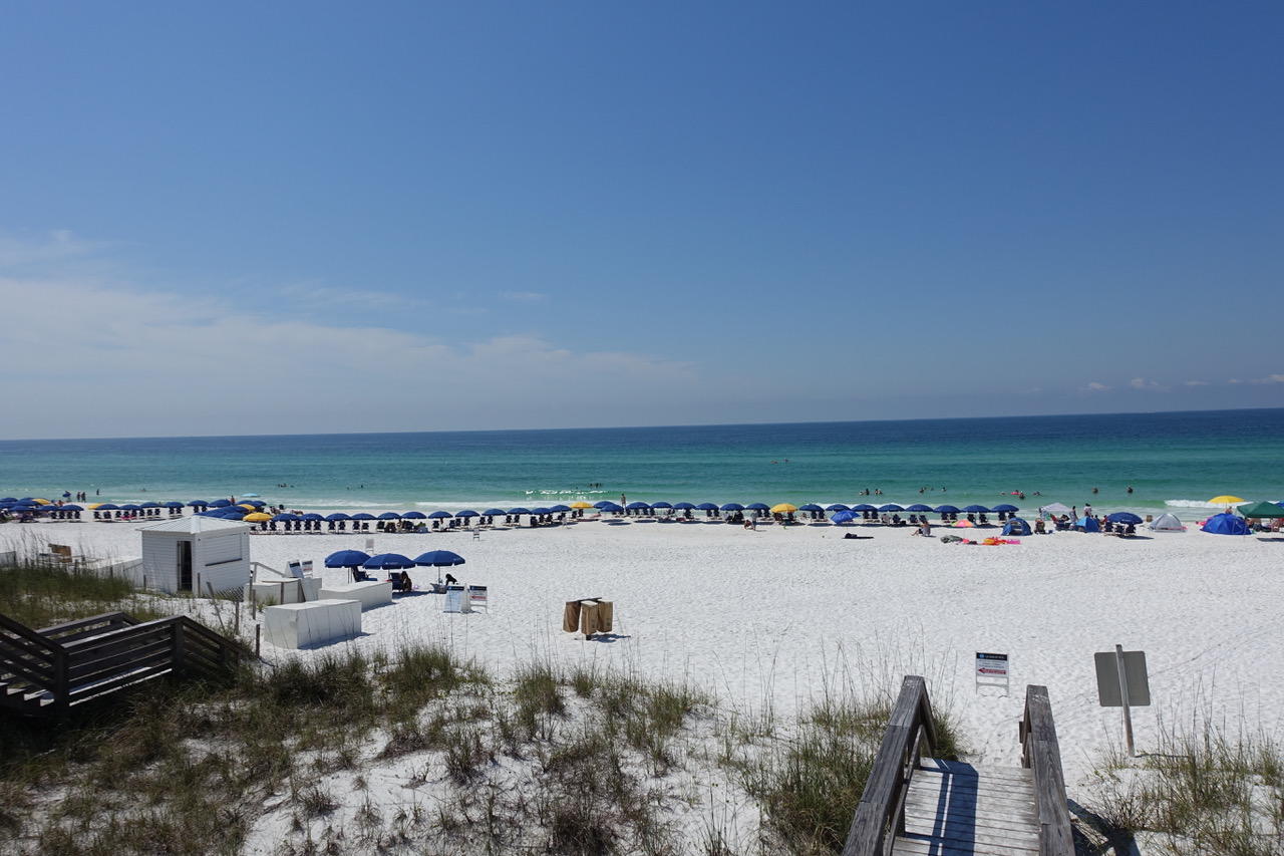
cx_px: 642
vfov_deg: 53.1
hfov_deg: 73.8
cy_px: 428
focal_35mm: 24
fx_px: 856
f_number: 5.6
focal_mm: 8.8
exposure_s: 1/200
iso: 125
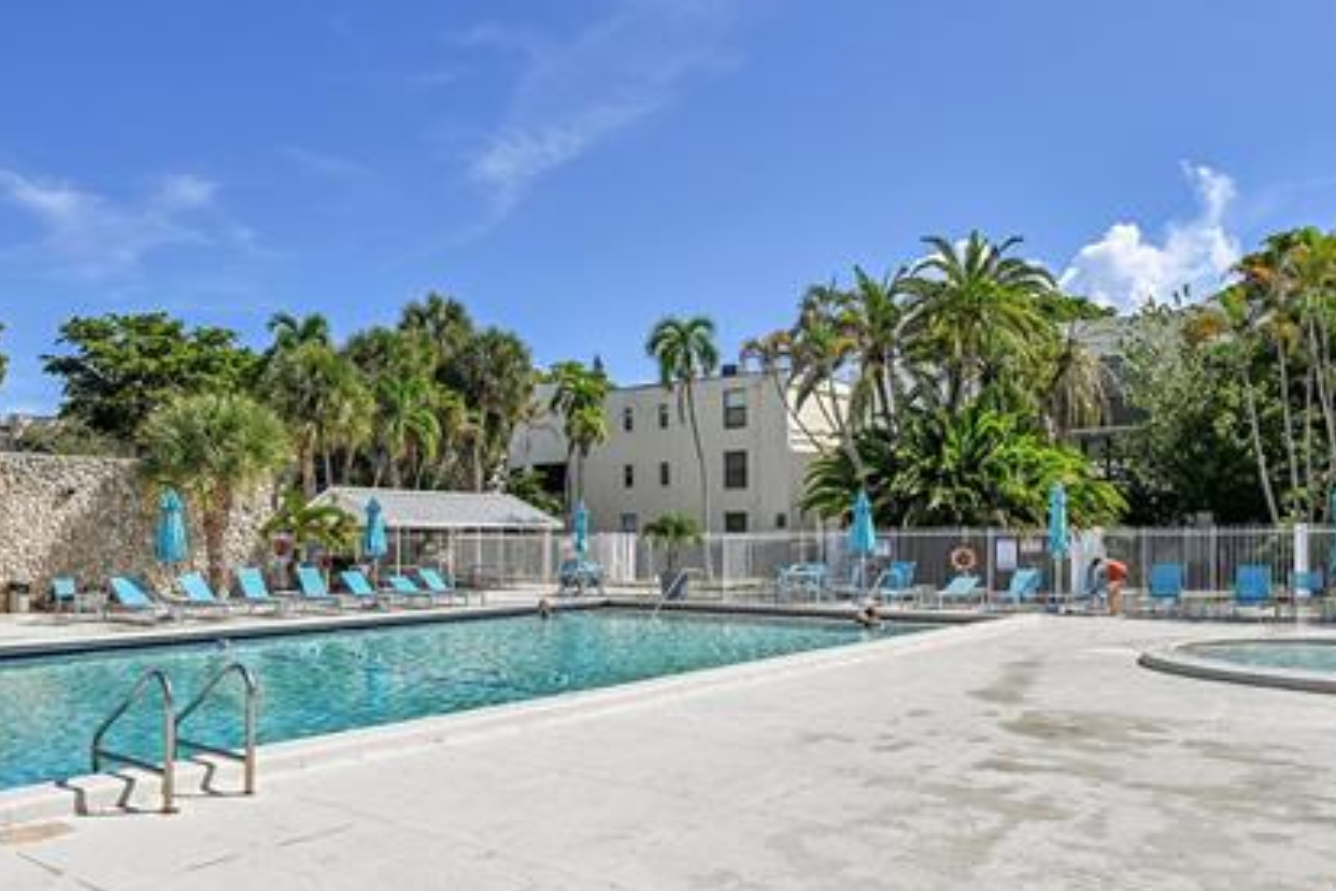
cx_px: 584
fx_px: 1076
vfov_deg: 44.7
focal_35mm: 29
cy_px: 544
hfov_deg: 63.4
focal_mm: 15
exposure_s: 1/500
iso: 100
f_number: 8
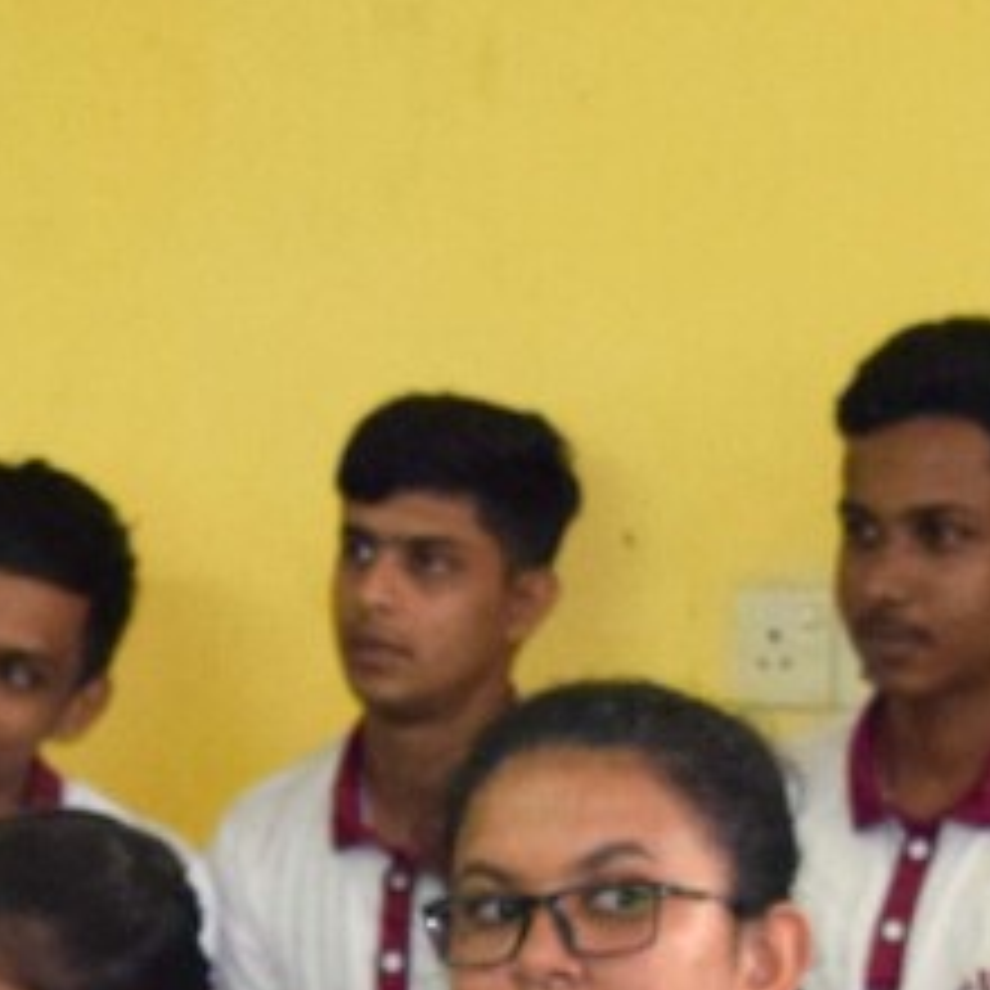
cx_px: -135
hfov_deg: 8.3
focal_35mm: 209
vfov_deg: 8.0
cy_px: 1922
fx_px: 6763
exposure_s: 1/125
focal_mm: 24
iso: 800
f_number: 4
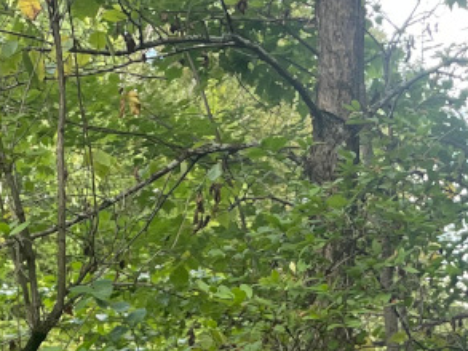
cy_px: 716
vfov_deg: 10.2
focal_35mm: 133
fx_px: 1799
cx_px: 369
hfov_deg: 14.7
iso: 32
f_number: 1.6
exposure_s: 1/178
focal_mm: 4.2
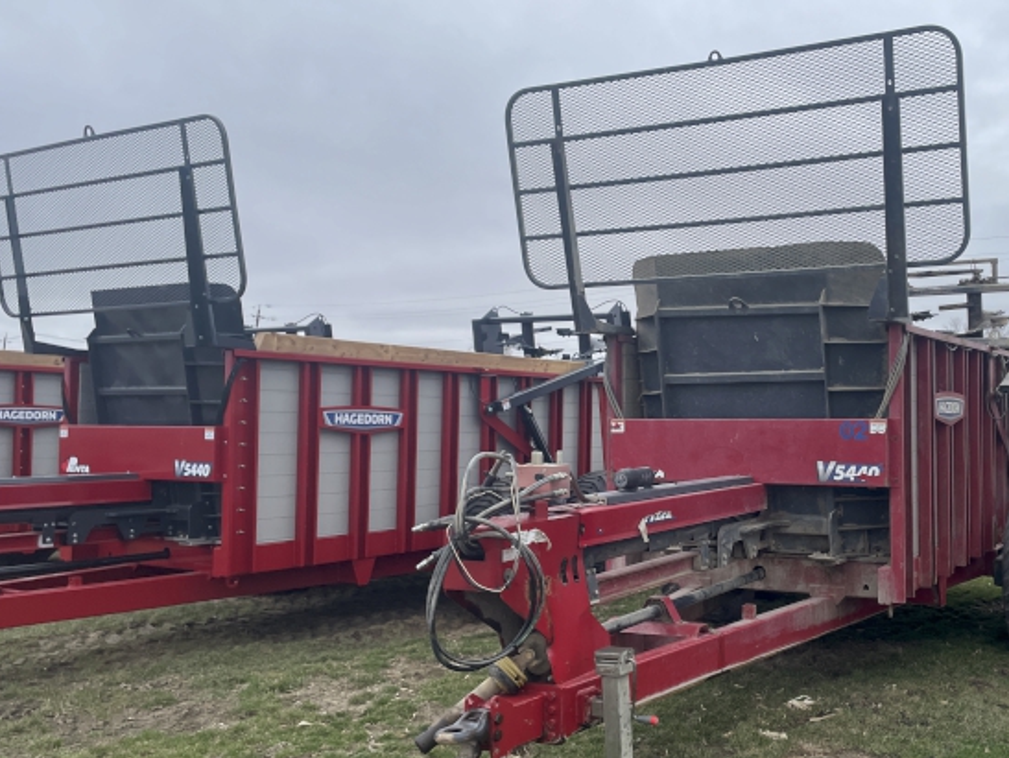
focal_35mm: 38
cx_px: 692
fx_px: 1108
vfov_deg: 37.7
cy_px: 402
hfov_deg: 47.9
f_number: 1.6
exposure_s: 1/1642
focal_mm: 4.2
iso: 32
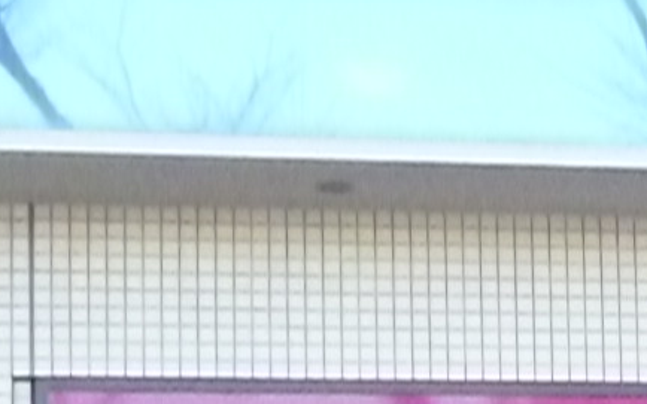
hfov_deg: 11.3
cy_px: 575
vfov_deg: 7.2
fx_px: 3173
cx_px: 884
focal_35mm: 180
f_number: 10
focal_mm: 6.4
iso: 1600
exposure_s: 1/125
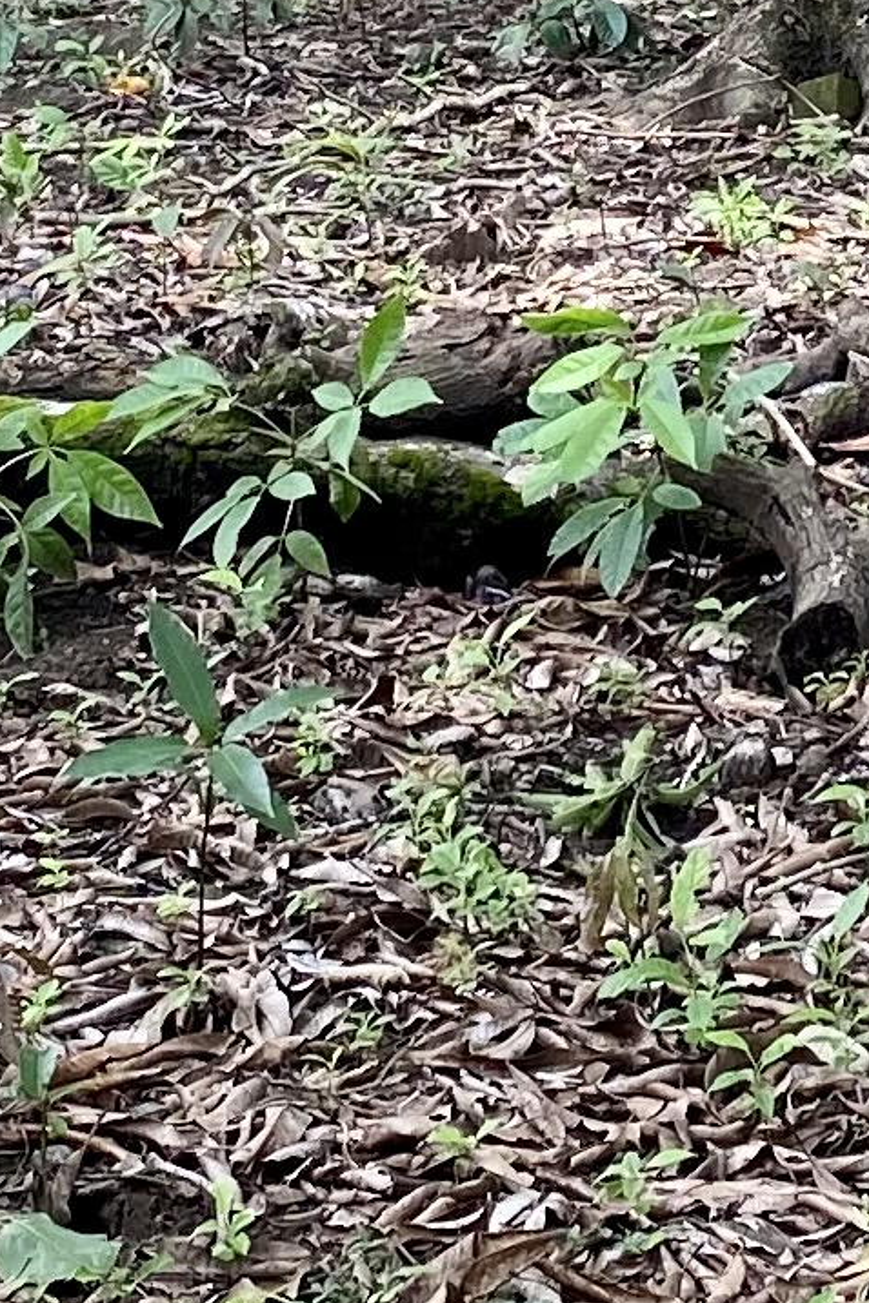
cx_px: 1007
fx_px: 5503
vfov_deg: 13.0
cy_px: -418
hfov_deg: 8.9
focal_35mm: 152
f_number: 1.8
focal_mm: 4.25
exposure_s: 1/318
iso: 32
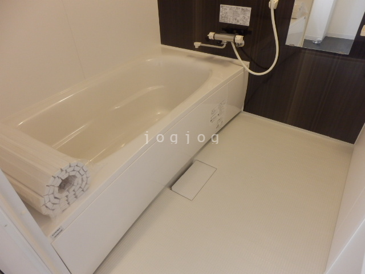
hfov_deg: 71.6
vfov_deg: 56.8
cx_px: 182
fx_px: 253
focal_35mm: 24
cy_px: 137
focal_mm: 4.2
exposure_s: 1/30
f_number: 3
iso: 320
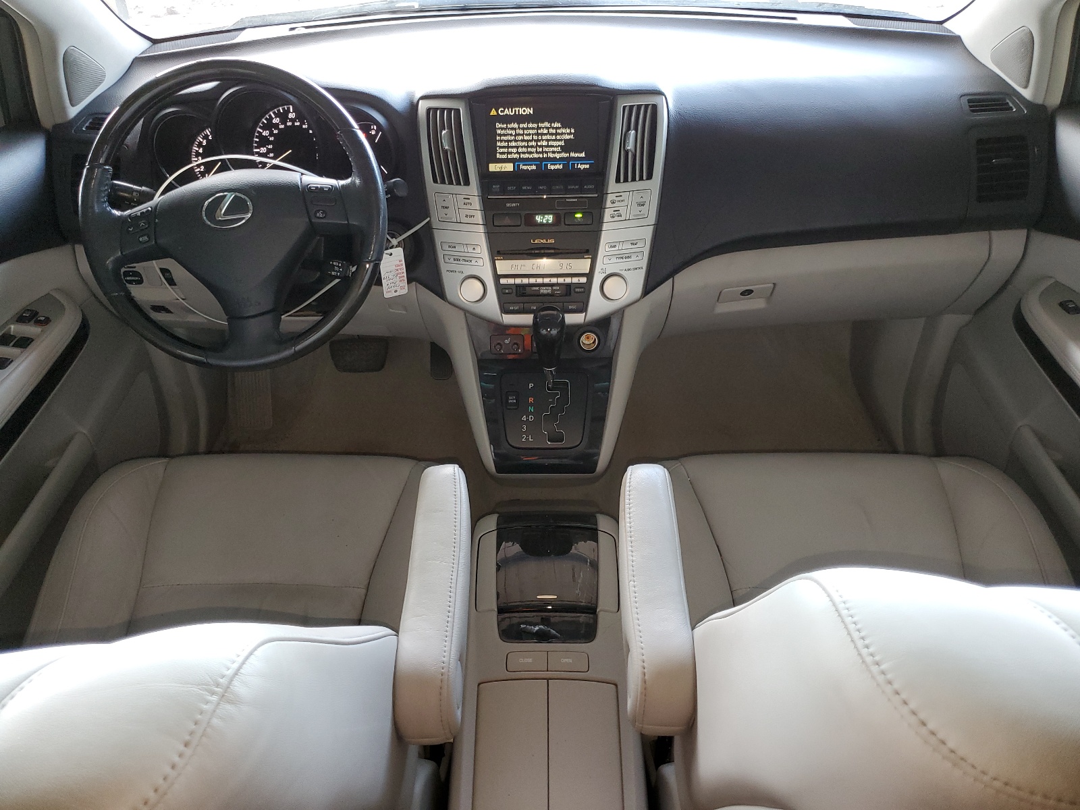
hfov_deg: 67.3
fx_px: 811
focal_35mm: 26
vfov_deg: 53.1
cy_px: 405
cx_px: 540
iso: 100
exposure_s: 1/60.2
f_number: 1.5
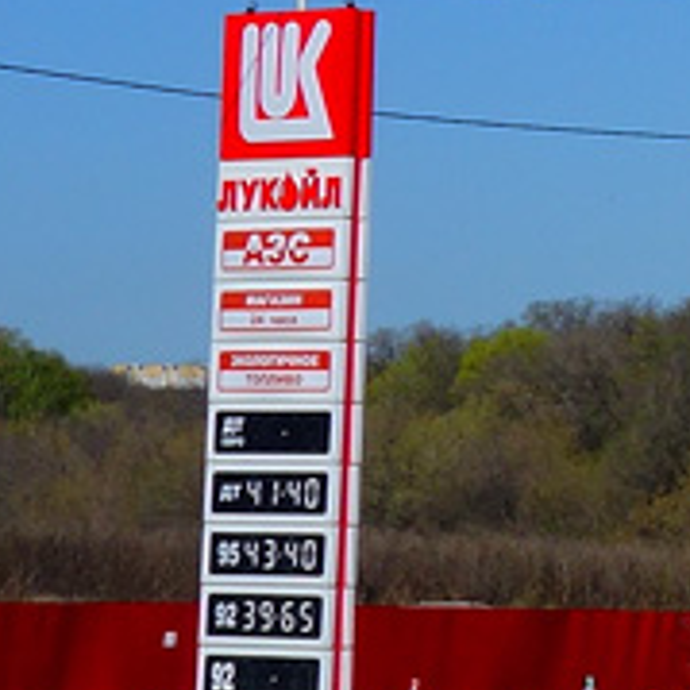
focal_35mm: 217
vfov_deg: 8.0
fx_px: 4894
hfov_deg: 7.1
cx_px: 2136
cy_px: -54
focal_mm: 14.23
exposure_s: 1/500
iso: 125
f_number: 9
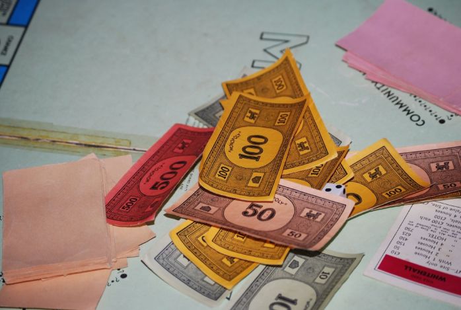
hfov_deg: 24.6
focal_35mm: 82
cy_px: 155
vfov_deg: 16.6
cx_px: 230
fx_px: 1059
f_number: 4
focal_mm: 55
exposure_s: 1/60
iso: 200
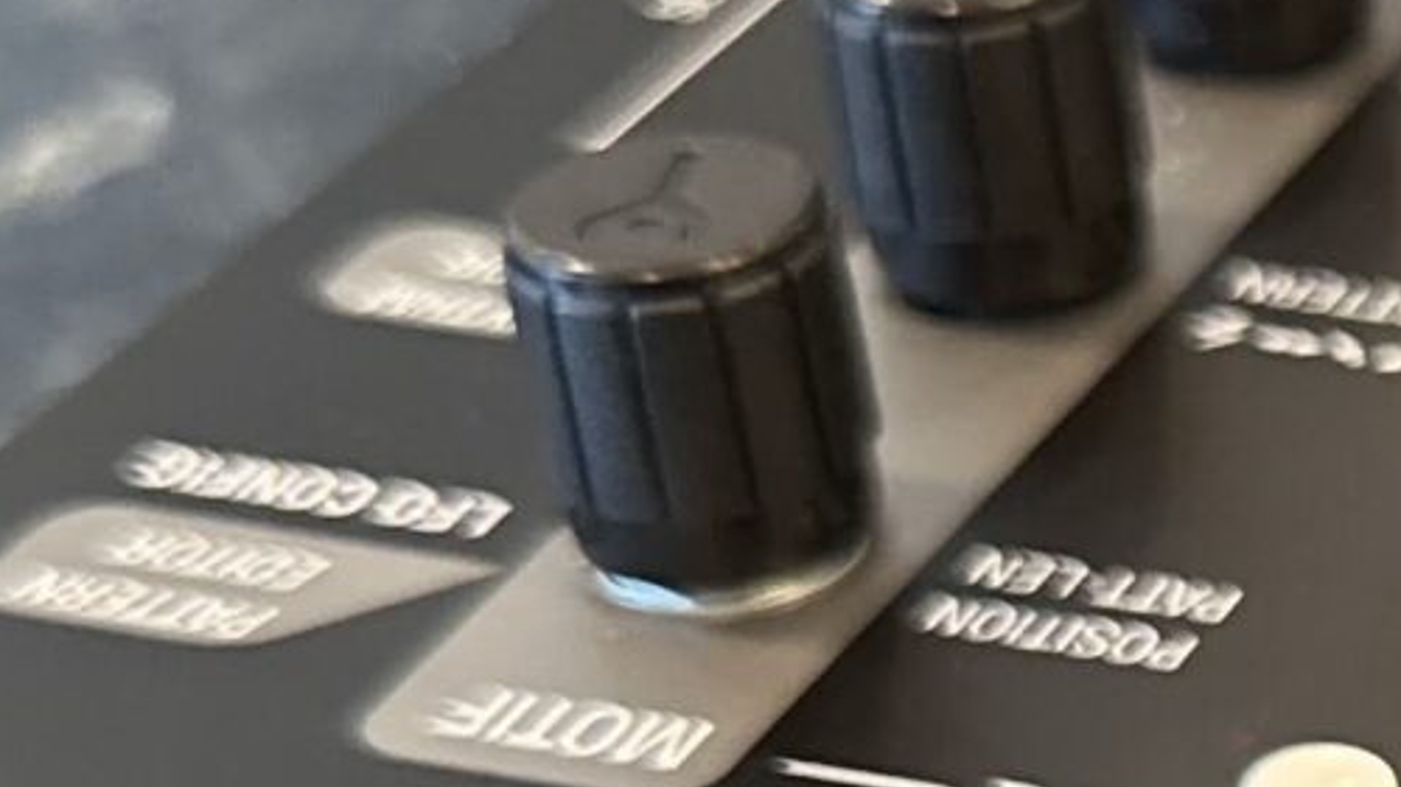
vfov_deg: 8.8
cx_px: 2502
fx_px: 4977
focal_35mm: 134
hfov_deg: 14.2
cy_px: 1168
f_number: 1.78
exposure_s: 1/40
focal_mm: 6.86
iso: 640
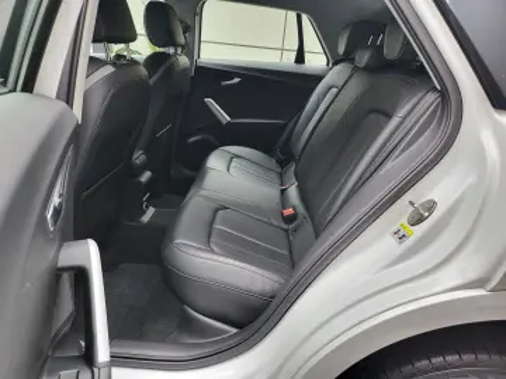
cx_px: 253
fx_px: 351
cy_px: 190
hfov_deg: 71.6
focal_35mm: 24
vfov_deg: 56.8
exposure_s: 1/100
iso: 100
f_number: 1.8
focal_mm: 5
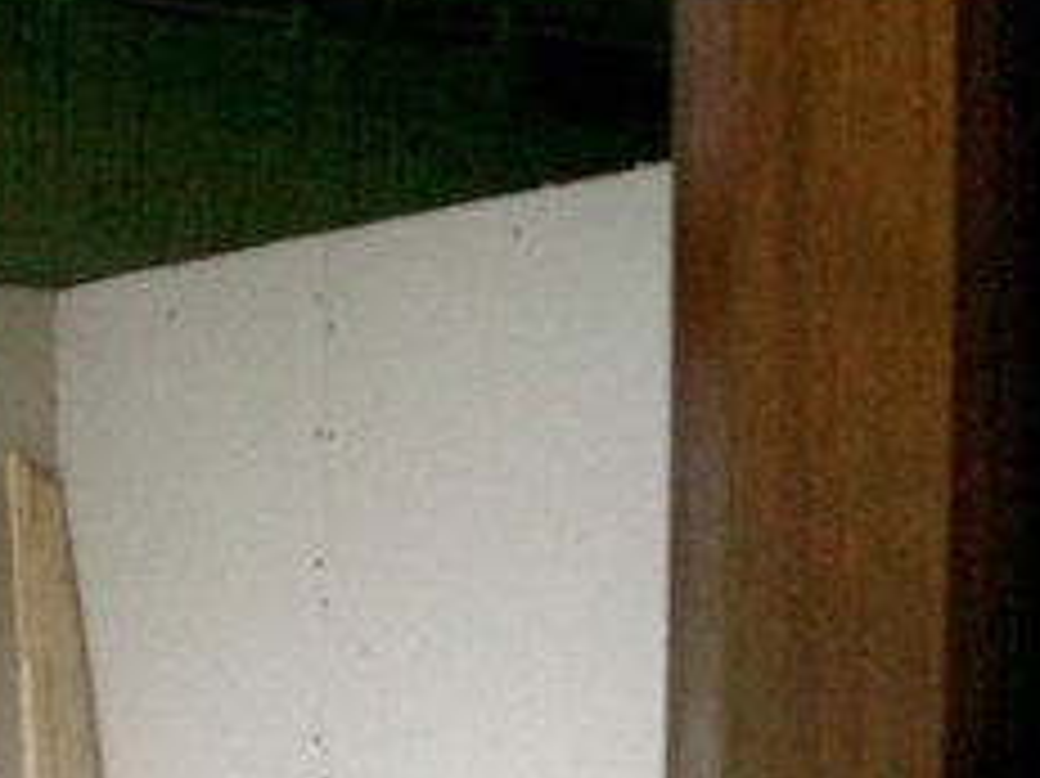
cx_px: 203
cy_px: 872
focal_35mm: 96
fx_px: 2883
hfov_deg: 20.2
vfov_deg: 15.0
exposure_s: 1/30
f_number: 2.6
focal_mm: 7.6
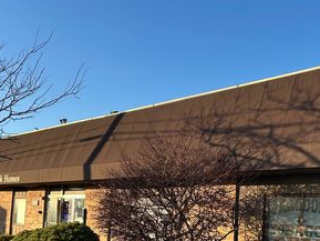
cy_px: 186
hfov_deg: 41.8
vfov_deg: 31.5
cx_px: 194
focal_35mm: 45
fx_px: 416
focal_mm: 5.7
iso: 50
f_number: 1.5
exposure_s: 1/1038
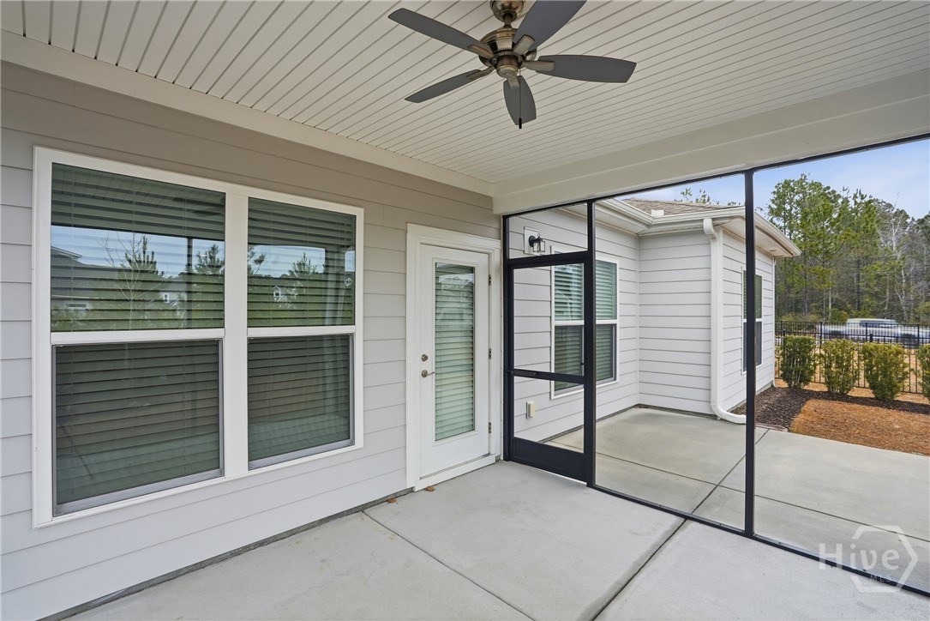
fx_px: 413
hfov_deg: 96.7
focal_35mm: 16
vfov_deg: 73.8
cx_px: 465
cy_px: 310
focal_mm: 16
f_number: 8
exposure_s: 1/320
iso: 320
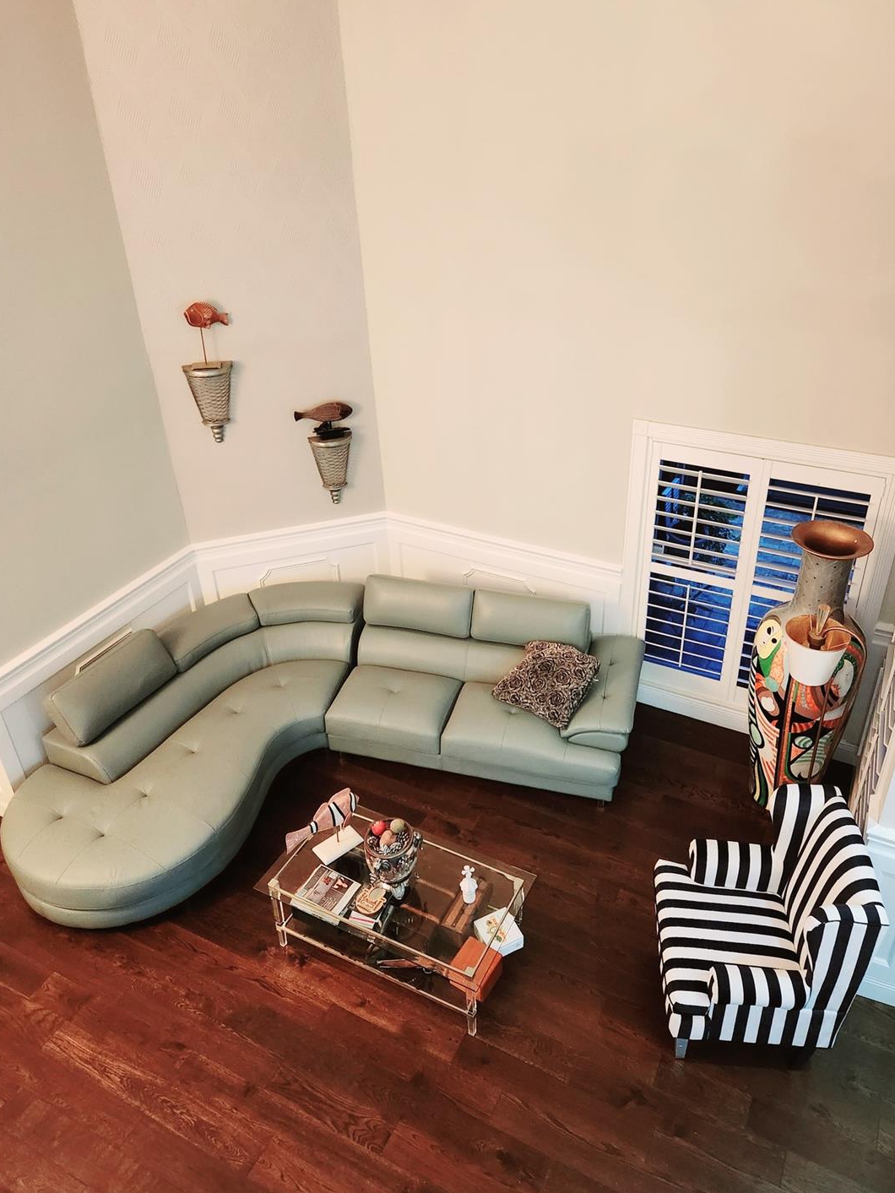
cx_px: 482
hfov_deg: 54.8
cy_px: 564
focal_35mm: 25
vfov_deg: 69.3
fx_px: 862
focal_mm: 5.4
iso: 640
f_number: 1.8
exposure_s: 1/30
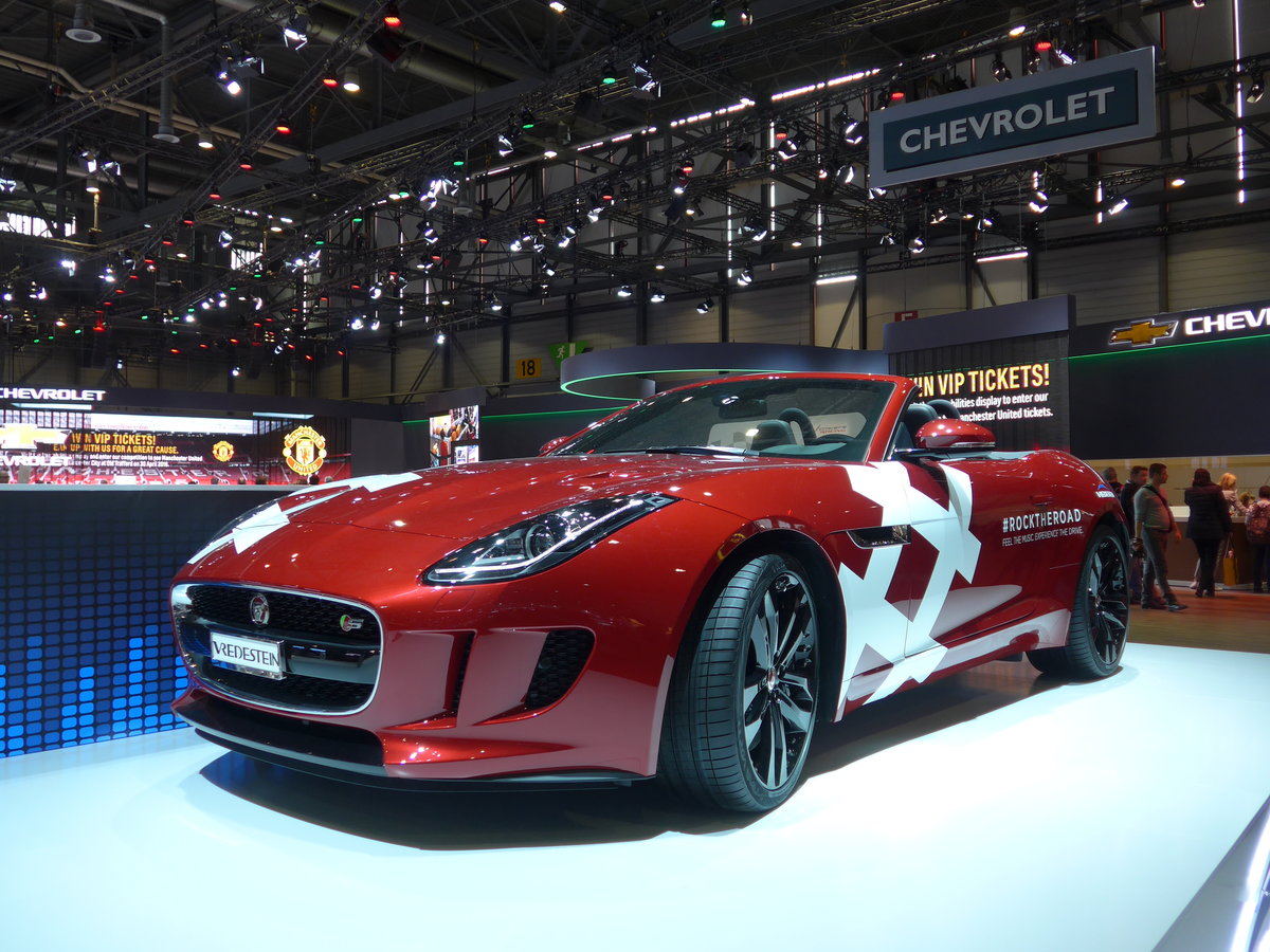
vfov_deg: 48.2
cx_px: 635
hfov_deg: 61.7
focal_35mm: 29
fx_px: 1064
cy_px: 476
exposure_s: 1/60
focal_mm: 6
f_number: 2
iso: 100
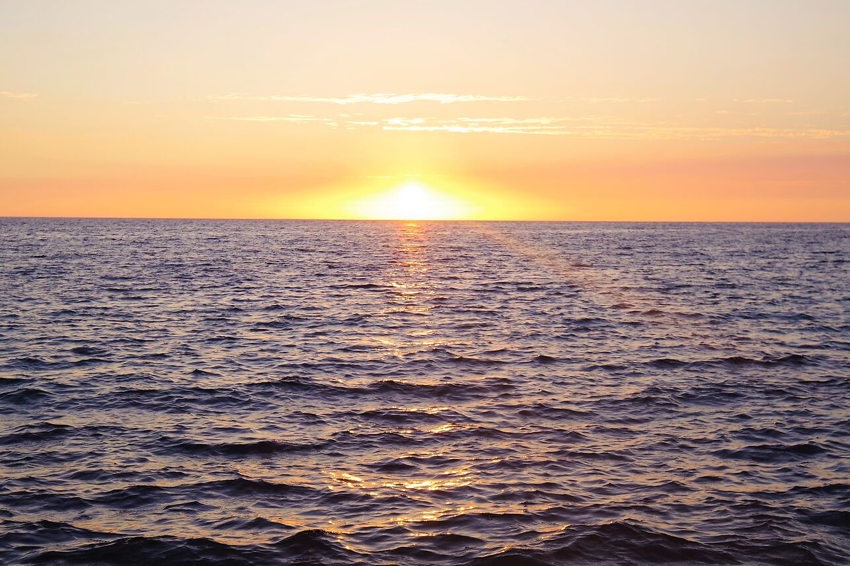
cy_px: 370
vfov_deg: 24.1
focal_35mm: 56
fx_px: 1322
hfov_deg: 35.6
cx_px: 412
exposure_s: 1/400
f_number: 2.8
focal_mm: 30
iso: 100
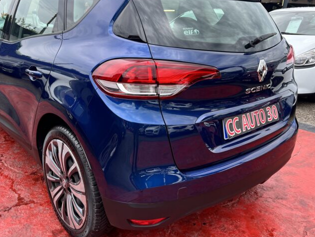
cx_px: 124
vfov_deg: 42.9
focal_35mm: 33
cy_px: 103
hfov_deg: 54.9
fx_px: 300
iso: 50
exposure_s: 1/808
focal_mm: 5.7
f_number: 1.5
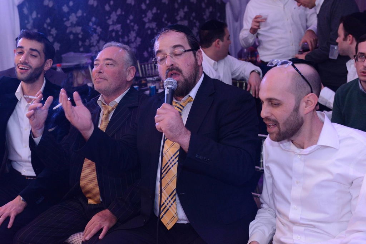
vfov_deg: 22.6
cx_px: 183
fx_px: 610
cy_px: 122
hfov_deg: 33.4
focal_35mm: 60
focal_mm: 60
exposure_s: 1/125
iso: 4000
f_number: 5.6
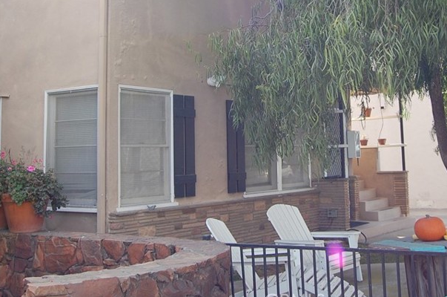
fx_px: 694
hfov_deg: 35.6
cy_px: 59
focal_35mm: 56
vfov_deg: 23.7
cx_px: 259
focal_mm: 22
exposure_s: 1/160
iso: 200
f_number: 6.3
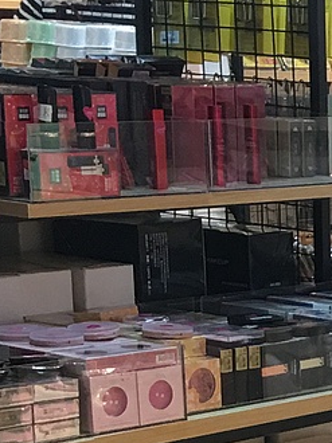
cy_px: 614
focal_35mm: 150
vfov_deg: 12.7
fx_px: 1921
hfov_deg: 8.9
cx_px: 790
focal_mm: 4.15
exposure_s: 1/33
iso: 50
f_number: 2.2
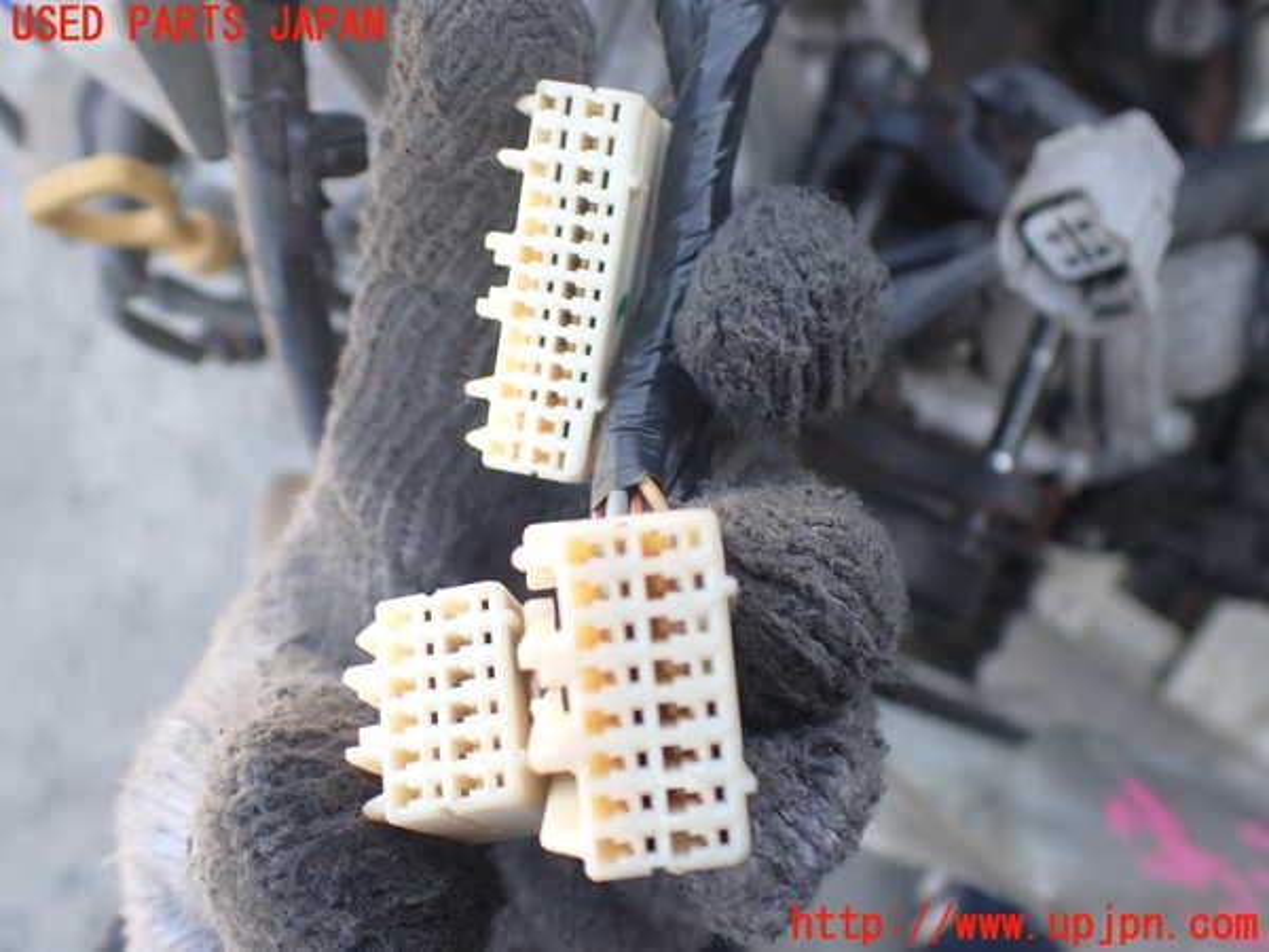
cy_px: 476
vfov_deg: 46.8
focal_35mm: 30
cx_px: 634
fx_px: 1100
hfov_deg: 60.0
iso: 100
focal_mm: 5.4
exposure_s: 1/125
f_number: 2.3
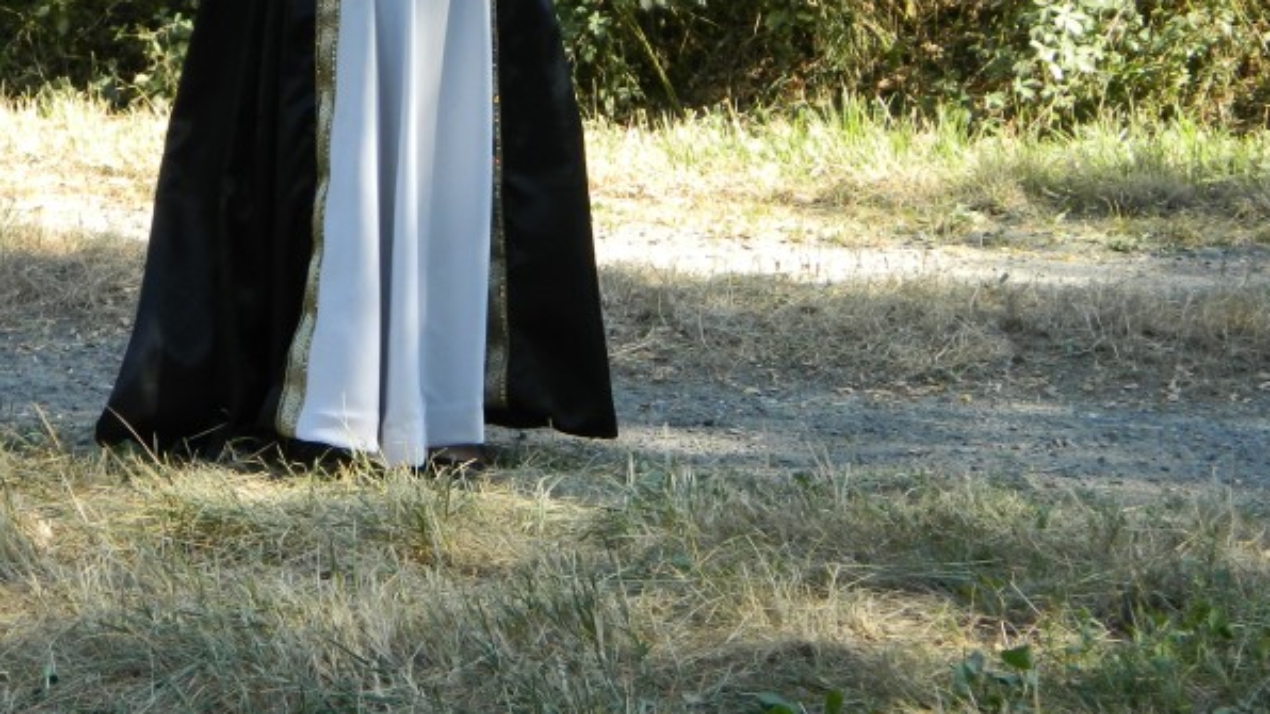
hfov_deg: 16.3
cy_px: -75
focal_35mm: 131
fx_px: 4411
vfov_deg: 9.2
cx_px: 398
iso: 80
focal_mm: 12.6
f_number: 4
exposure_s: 1/100
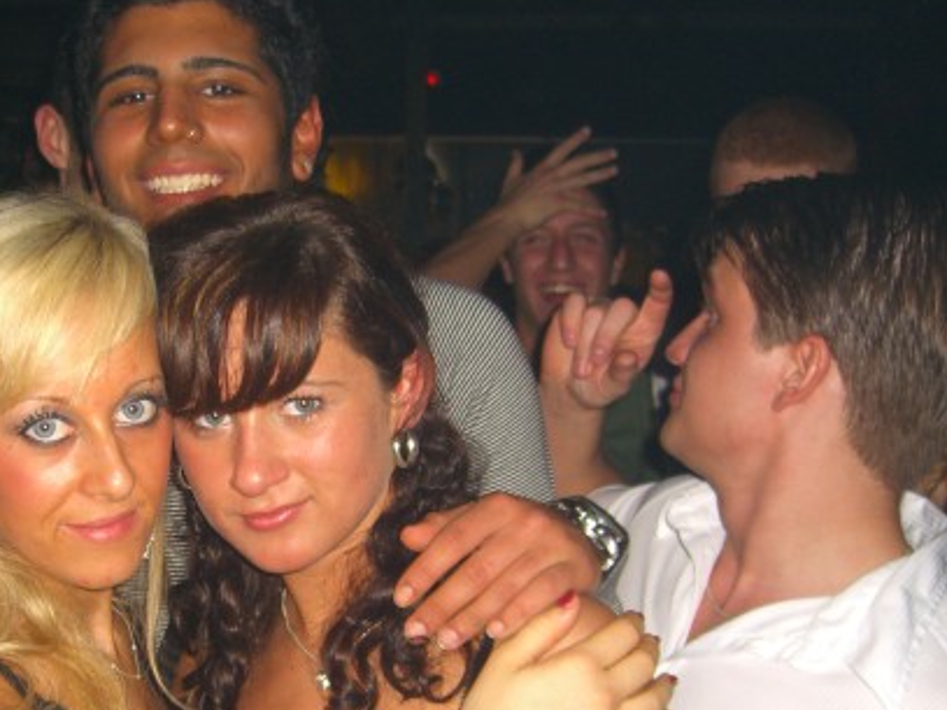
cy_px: 505
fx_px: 1532
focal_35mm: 56
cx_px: 307
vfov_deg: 25.9
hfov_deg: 34.0
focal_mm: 7.9
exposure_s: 1/60
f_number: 2.8
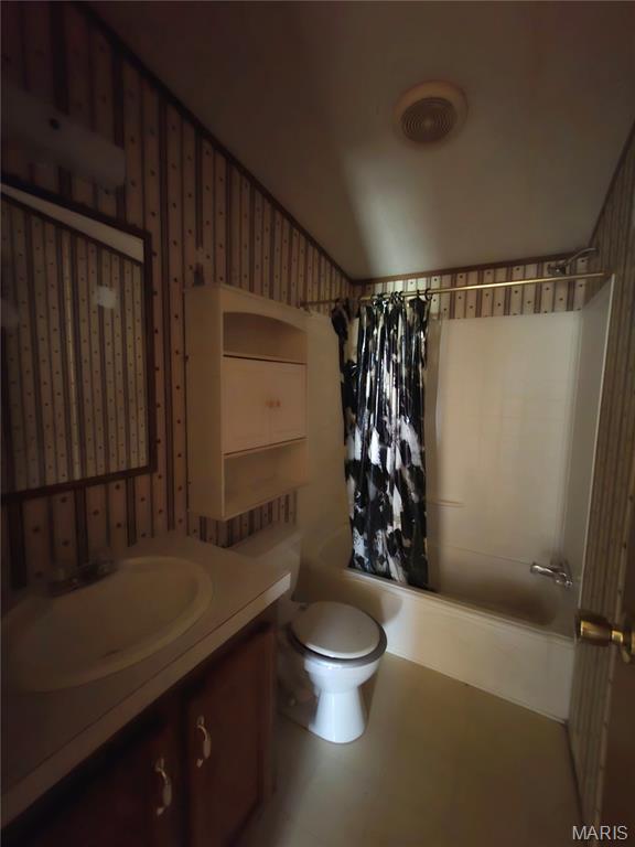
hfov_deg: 89.9
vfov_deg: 106.2
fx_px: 318
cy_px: 424
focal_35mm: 13
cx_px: 318
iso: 1250
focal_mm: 2.2
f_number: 2.2
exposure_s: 1/2
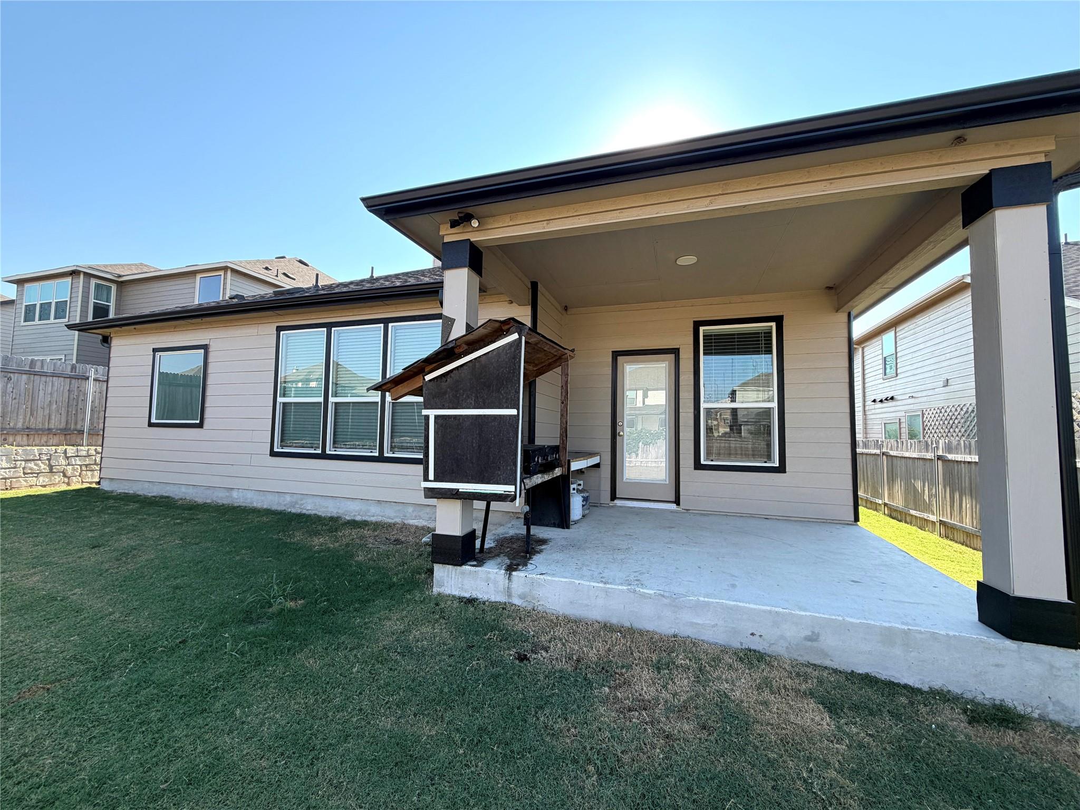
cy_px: 405
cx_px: 540
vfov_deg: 85.7
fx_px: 437
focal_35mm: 14
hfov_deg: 102.1
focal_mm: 2.22
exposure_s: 1/514
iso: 40
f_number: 2.2
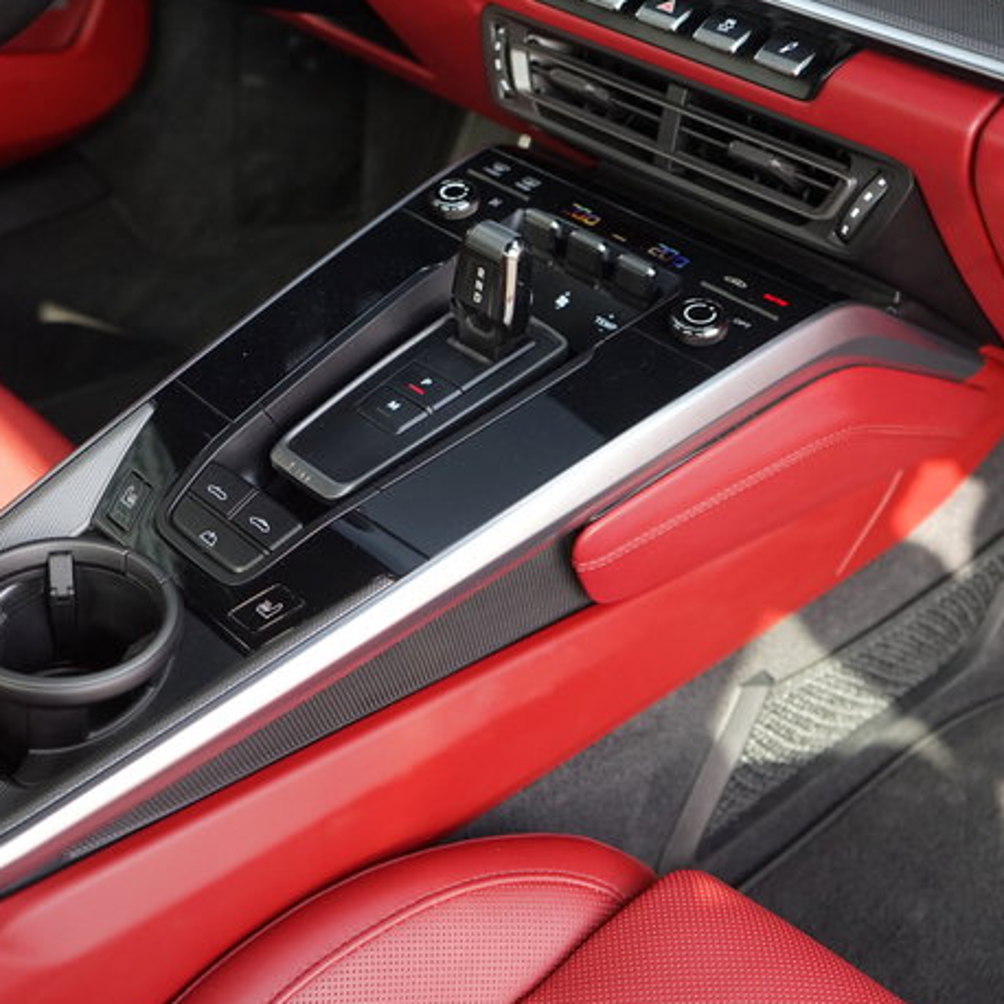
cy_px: 449
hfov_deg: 35.6
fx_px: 1542
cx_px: 307
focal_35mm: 47
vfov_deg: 36.0
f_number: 4
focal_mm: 33
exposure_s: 1/160
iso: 1000
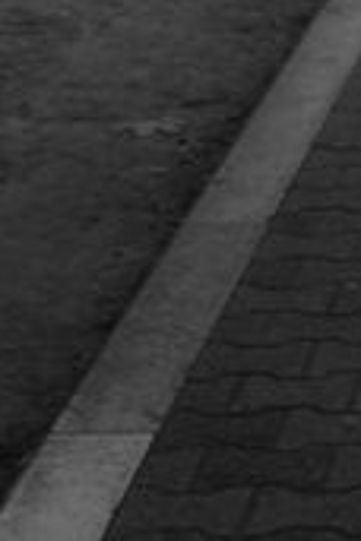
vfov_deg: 13.5
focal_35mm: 140
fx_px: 2106
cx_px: 580
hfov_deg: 9.5
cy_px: -351
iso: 200
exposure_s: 1/3.33
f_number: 2.8
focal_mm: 24
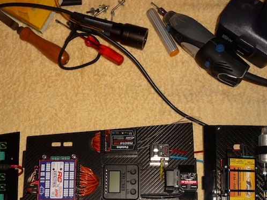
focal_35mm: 45
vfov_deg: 31.4
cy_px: 158
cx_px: 107
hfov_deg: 41.9
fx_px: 347
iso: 100
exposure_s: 1/30
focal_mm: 4.7
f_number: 3.3
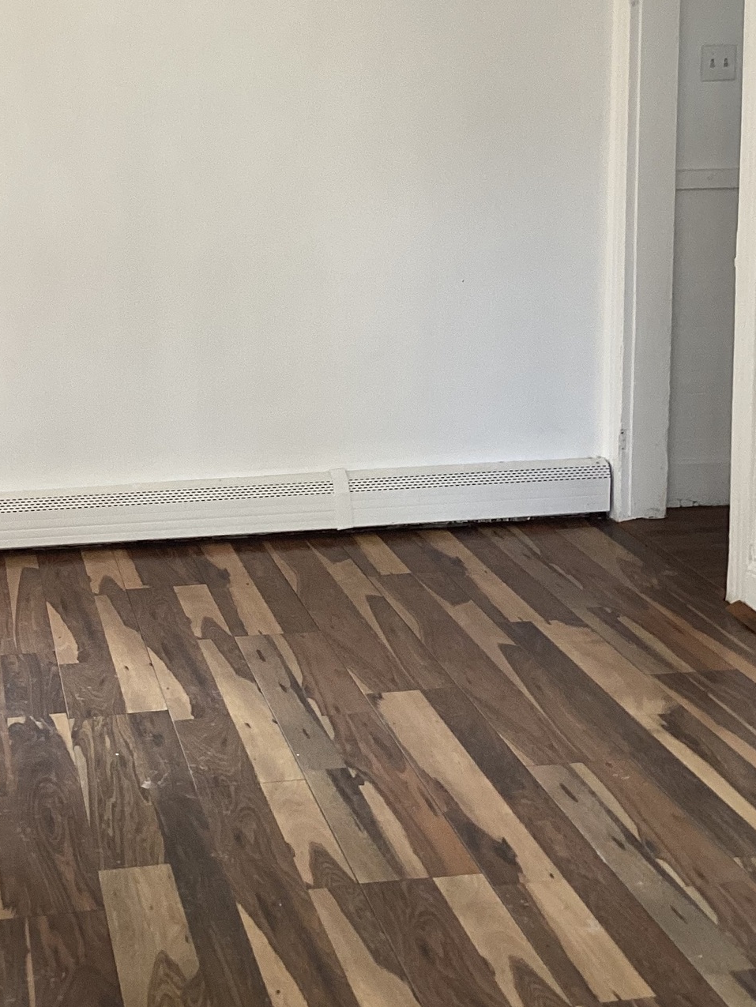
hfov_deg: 25.8
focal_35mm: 56
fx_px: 1630
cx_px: 192
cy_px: 373
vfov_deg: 34.2
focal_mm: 3.3
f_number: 2.4
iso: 80
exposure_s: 1/60
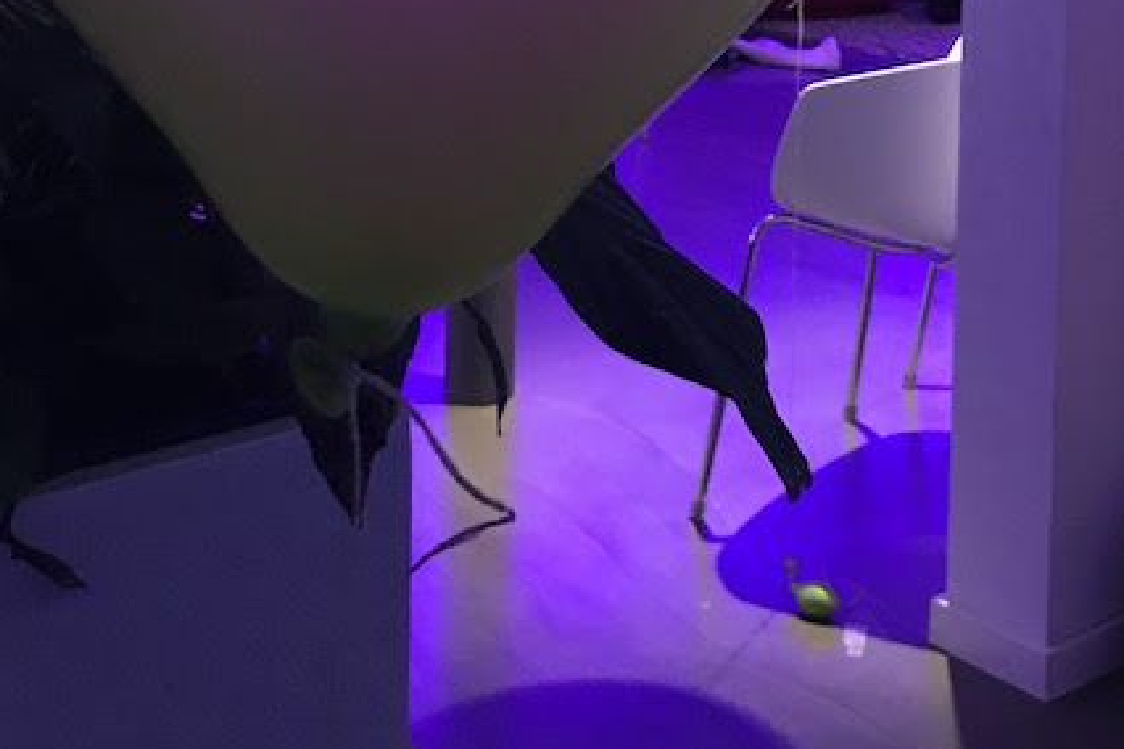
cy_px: -140
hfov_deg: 28.7
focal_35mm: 70
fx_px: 2185
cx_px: 749
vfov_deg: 18.5
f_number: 1.8
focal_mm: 3.99
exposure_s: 1/4
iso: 80
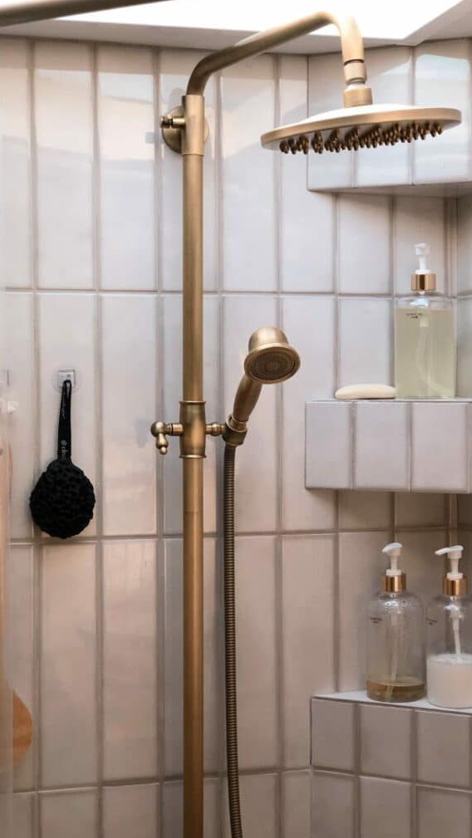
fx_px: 1401
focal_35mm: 63
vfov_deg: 33.3
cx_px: 265
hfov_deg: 19.1
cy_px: 421
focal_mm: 6.6
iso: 50
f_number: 2.8
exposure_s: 1/30
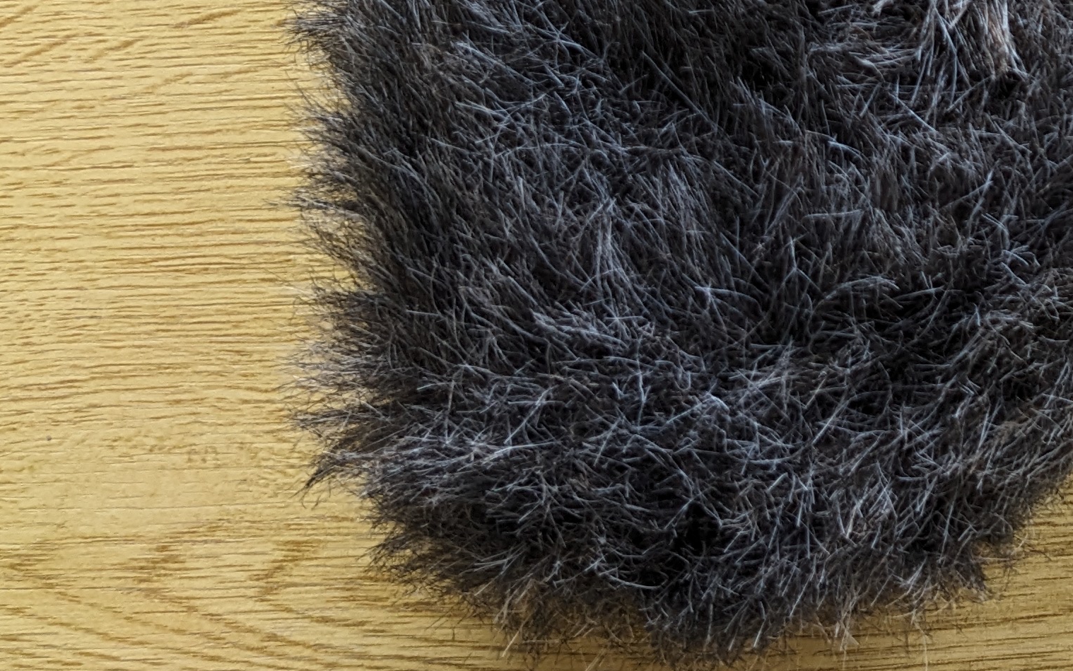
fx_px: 2223
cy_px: -142
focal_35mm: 76
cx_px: 1243
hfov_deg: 24.8
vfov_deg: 16.4
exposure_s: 1/48.2
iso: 63
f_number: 1.73
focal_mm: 4.38
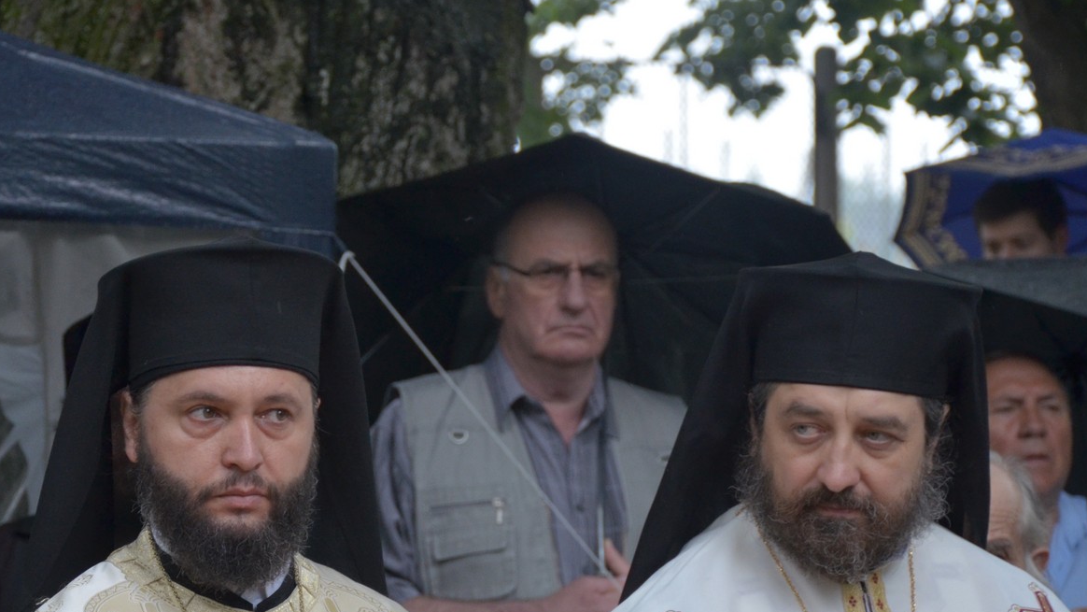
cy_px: 561
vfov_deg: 5.2
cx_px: 288
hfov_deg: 9.3
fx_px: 6688
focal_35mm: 232
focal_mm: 90
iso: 800
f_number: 5.3
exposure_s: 1/400
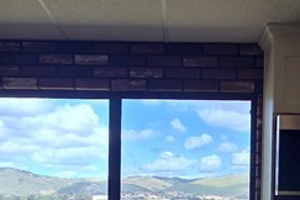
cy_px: 209
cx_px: 181
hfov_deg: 34.9
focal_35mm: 57
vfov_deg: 22.7
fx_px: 475
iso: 50
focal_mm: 2.2
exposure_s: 1/451
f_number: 2.2
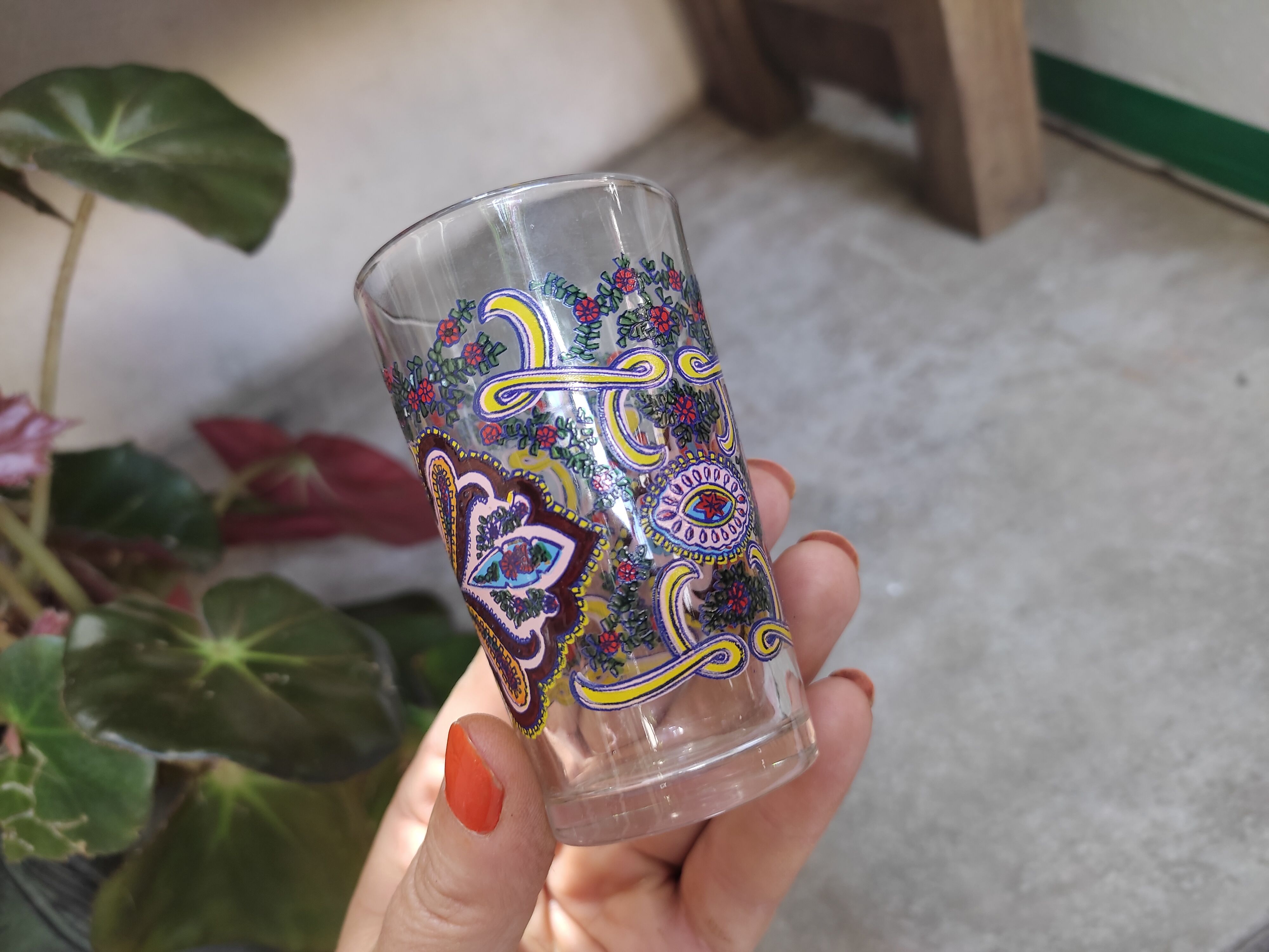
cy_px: 476
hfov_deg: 67.3
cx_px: 634
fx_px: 953
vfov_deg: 53.1
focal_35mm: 26
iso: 234
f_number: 1.79
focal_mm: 4.74
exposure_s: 1/33
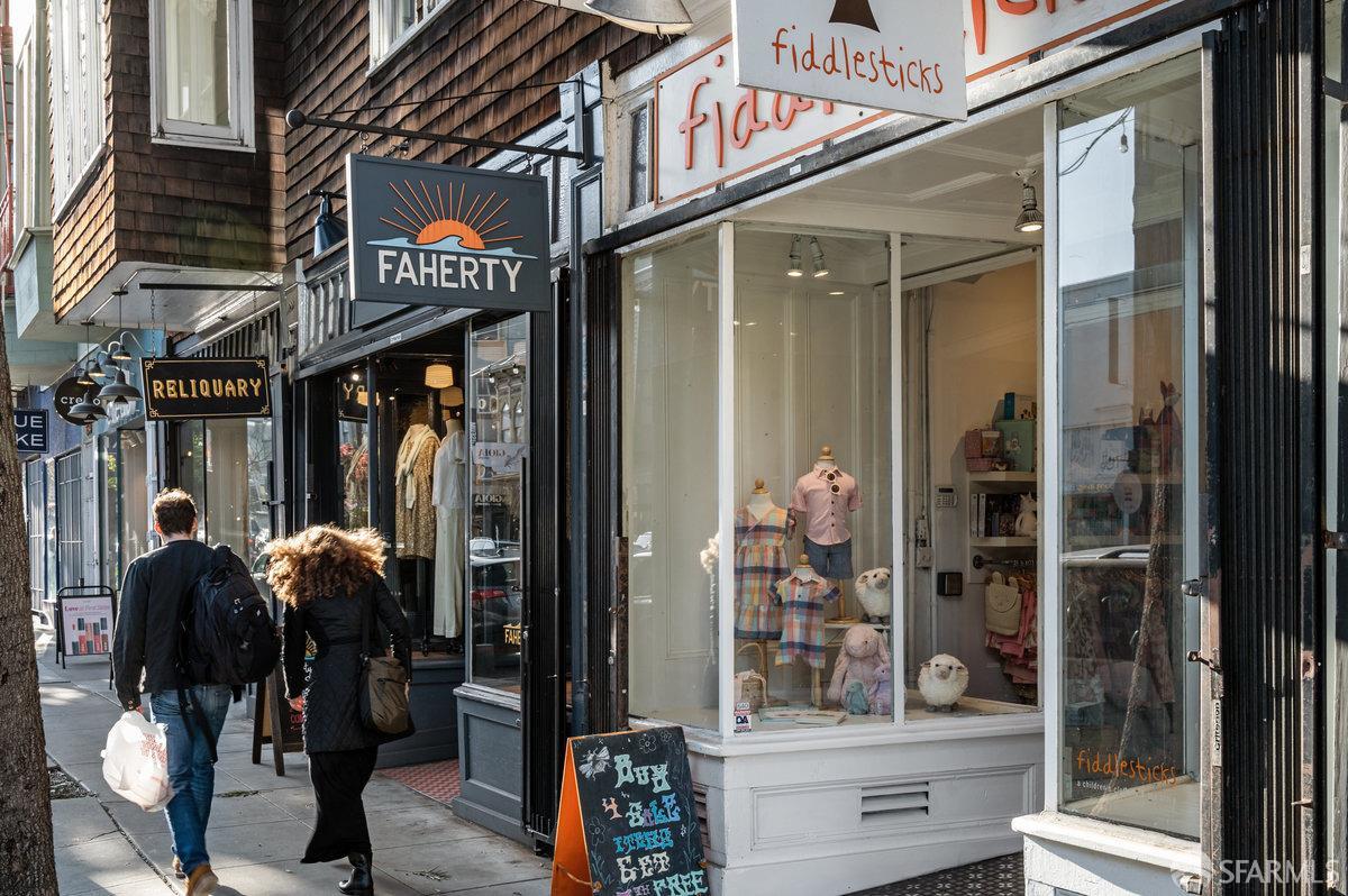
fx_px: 1347
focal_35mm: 36
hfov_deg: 53.2
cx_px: 674
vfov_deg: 36.8
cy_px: 448
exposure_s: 1/100
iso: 400
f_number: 9
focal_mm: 36
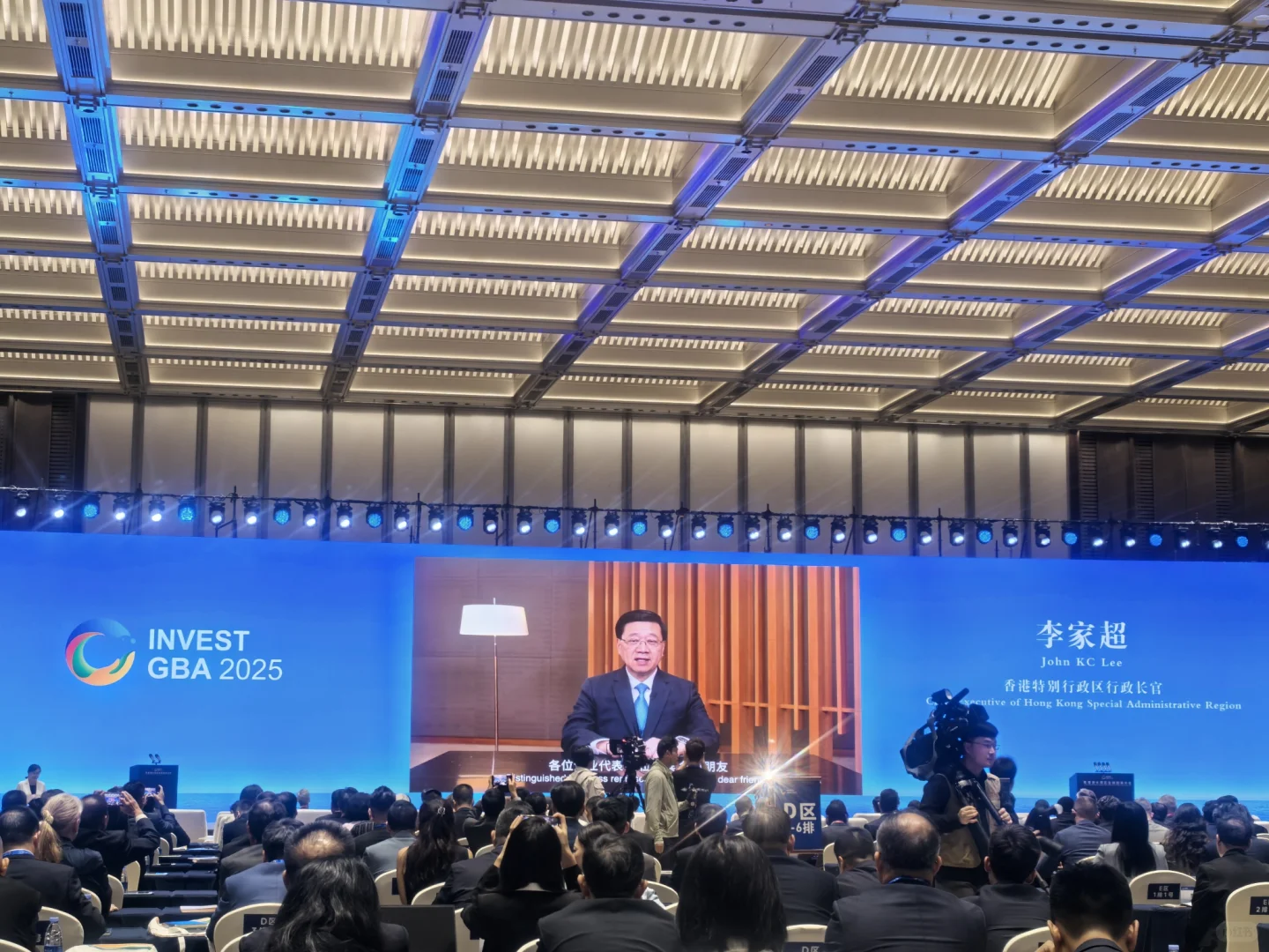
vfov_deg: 24.4
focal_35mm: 60
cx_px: 634
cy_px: 476
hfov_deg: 32.2
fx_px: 2200
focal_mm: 5.75
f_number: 2
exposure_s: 1/100
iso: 125
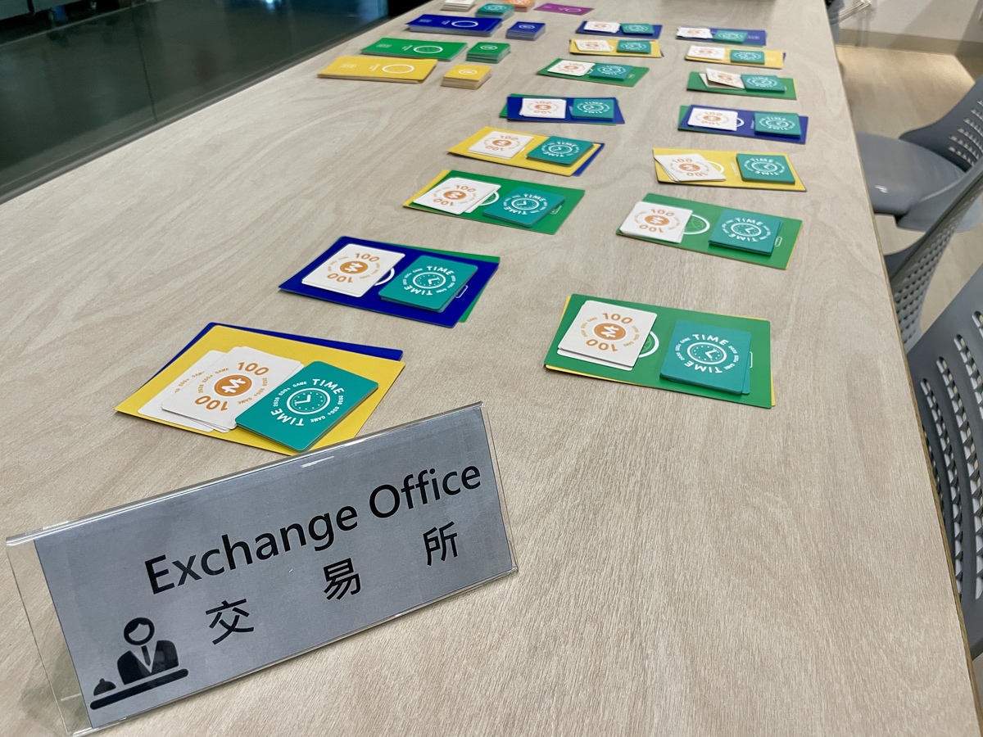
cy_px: 368
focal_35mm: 26
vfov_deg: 53.1
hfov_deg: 67.3
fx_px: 738
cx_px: 492
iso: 100
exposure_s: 1/60
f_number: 1.6
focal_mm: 4.2
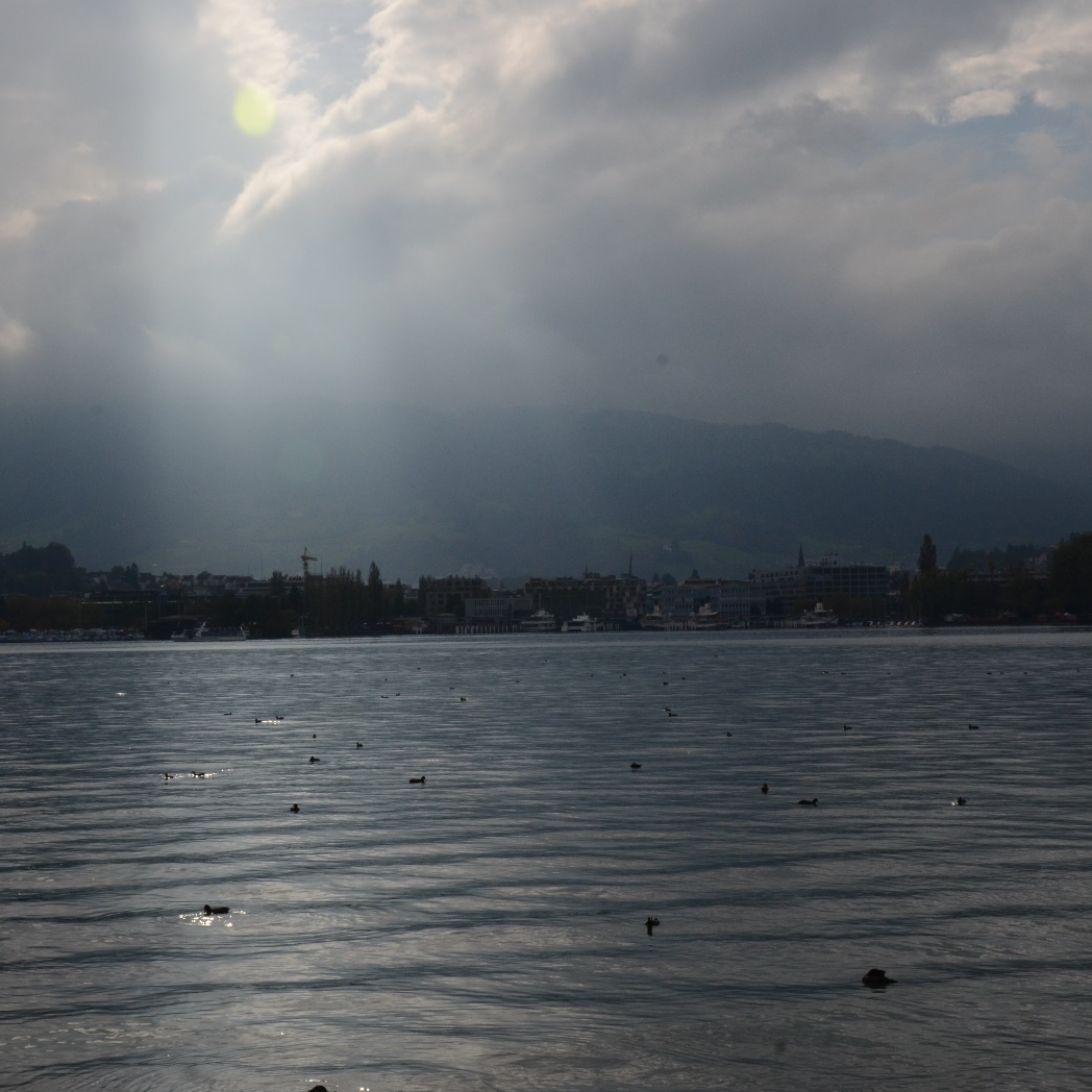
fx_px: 2356
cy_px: 545
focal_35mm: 66
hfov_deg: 25.9
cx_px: 319
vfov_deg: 26.1
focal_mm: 34
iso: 500
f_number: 16
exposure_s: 1/1000
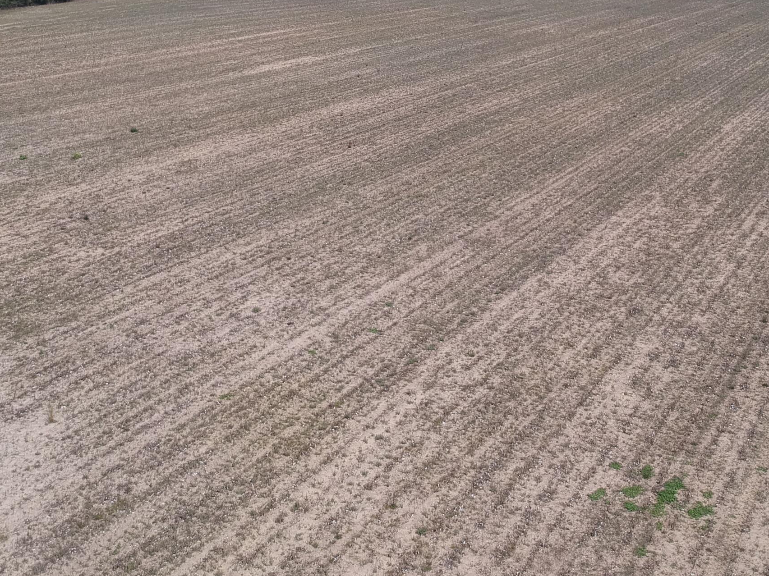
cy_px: 92
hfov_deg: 42.9
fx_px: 977
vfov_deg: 31.7
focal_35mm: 44
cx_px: 372
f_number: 2.6
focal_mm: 4.49
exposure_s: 1/1600
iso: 100
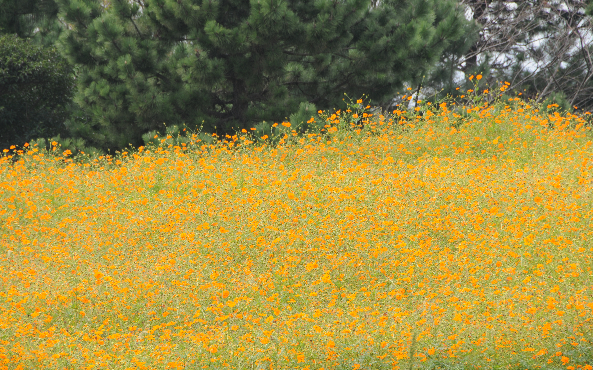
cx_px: 296
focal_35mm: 413
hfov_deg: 5.1
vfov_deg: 3.2
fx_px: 6674
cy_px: 186
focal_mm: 270
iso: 200
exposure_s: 1/100
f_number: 11
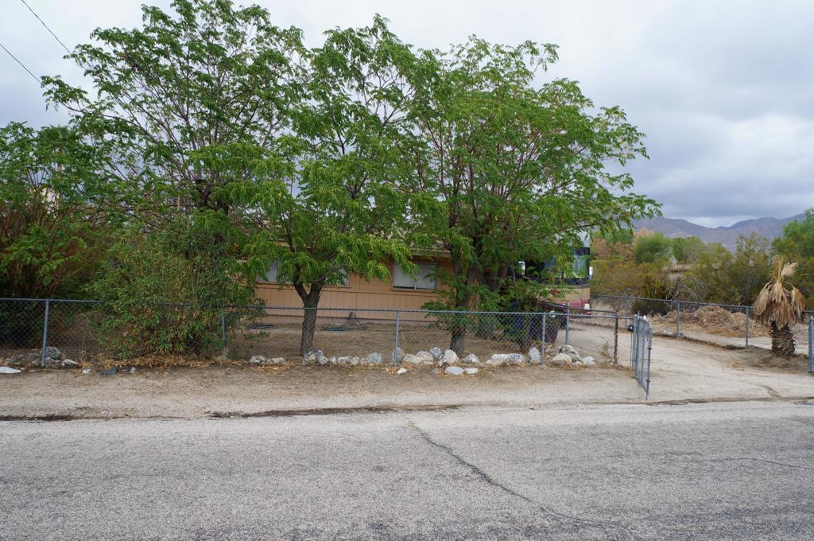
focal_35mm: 27
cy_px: 270
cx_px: 407
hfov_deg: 67.4
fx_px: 610
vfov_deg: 47.8
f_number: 11
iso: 200
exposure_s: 1/100
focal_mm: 18
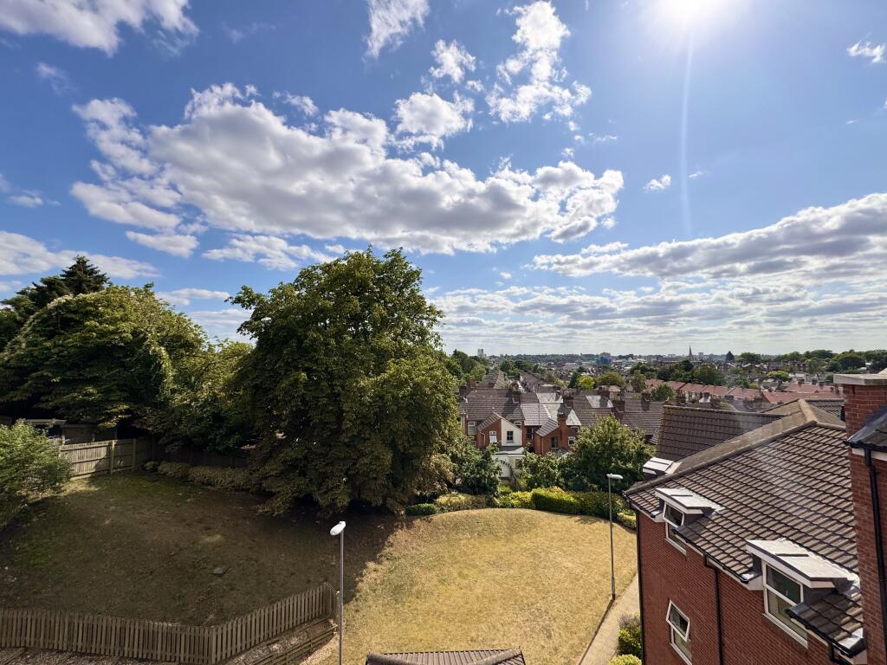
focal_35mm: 14
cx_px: 444
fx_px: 359
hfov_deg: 102.1
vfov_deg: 85.7
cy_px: 332
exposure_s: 1/3906
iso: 40
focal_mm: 2.22
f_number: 2.2
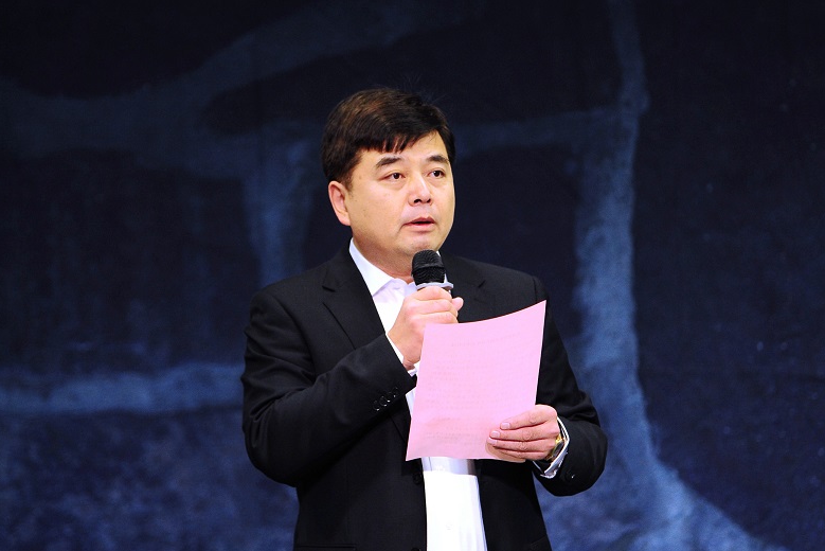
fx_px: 3347
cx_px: 411
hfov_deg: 14.1
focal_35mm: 146
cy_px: 276
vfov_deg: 9.4
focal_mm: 145
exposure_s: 1/160
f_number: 2.8
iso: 1250
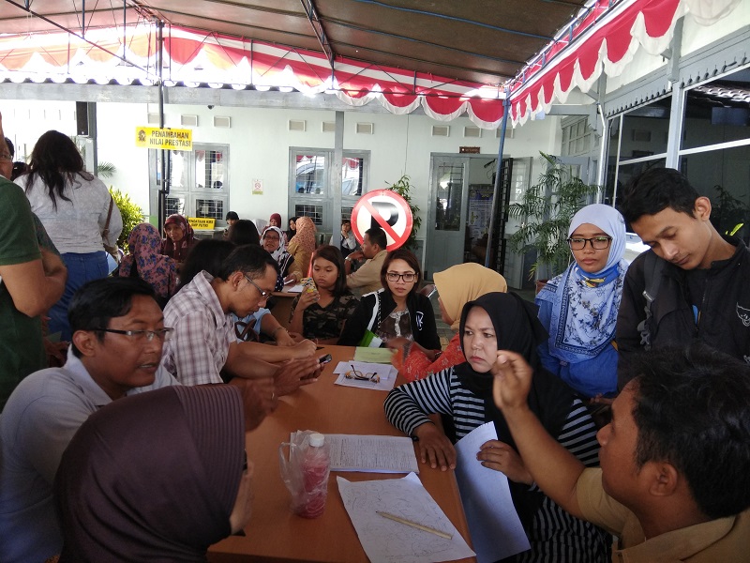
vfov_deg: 63.4
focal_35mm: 21
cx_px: 375
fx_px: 455
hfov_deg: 79.0
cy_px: 282
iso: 250
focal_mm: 3.57
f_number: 2
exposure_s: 1/33
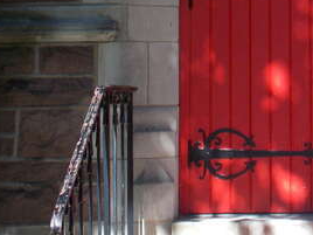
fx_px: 1402
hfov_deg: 12.4
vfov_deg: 9.4
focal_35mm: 155
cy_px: -69
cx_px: 377
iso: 80
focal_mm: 9.3
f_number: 3.9
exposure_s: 1/200
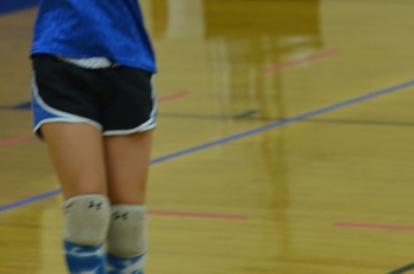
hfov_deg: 7.1
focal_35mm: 290
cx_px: 163
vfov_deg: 4.7
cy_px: -14
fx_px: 3328
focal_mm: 85
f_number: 2.2
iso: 500
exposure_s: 1/200
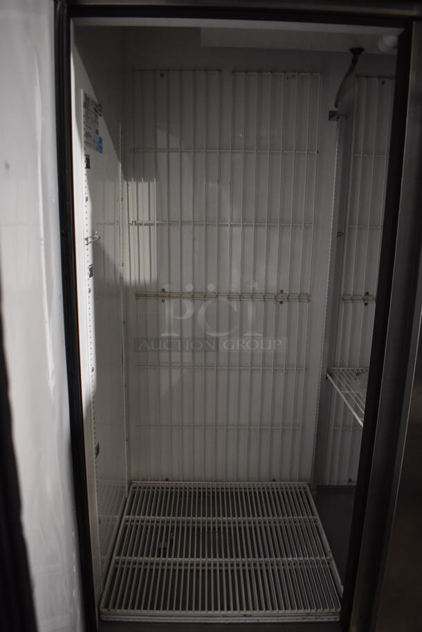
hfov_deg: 48.0
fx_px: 474
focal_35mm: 27
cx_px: 211
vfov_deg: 67.3
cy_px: 316
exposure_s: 1/30
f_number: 3.5
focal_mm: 18
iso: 1800
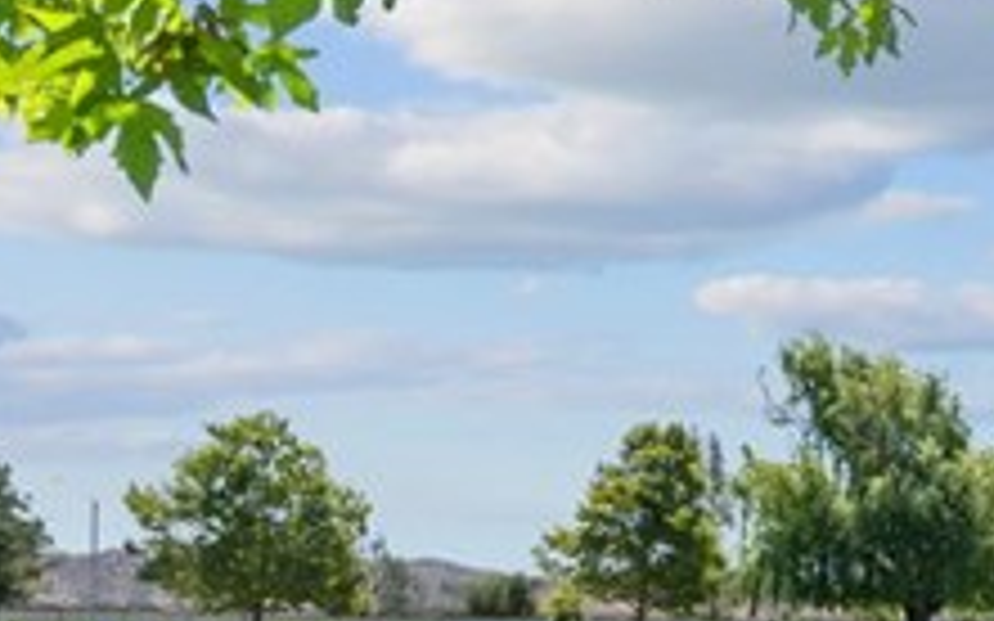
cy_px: 641
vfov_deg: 19.1
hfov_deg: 23.0
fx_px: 1787
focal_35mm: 66
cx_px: 1610
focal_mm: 14
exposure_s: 1/80
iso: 250
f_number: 9
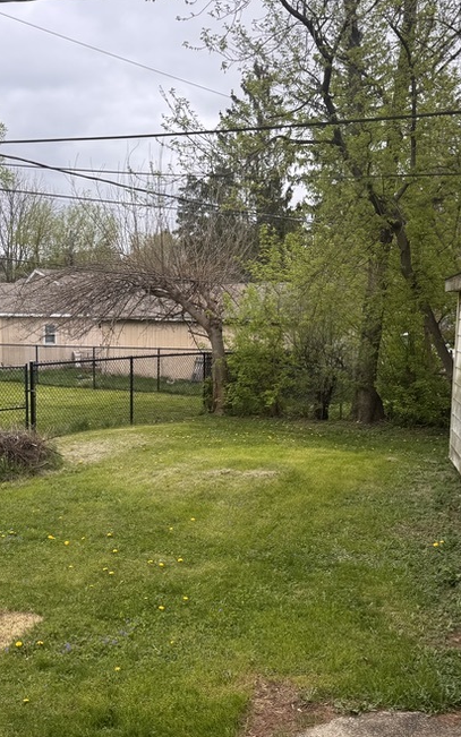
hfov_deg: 32.0
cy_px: 412
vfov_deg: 49.2
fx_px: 804
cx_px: 210
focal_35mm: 40
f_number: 1.78
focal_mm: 6.76
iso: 80
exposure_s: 1/1076
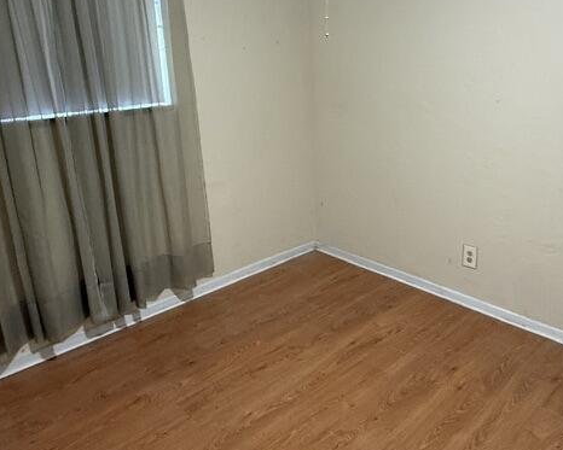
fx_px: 500
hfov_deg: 58.3
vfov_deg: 48.4
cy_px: 198
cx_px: 338
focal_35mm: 30
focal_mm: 2.22
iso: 500
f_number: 2.2
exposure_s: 1/60
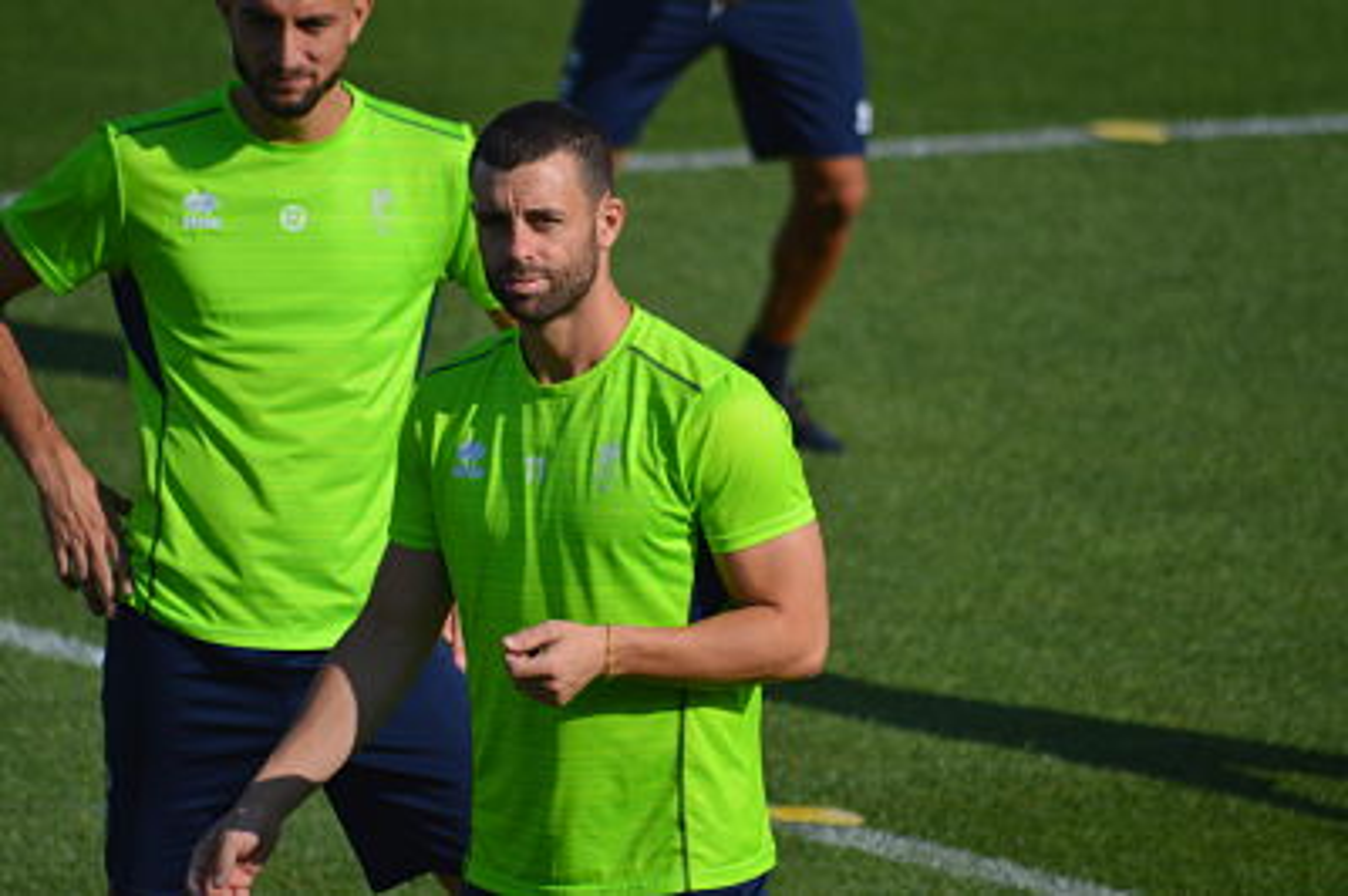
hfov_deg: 4.6
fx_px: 16836
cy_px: 448
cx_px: 674
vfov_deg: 3.0
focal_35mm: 450
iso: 320
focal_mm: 300
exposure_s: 1/2000
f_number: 5.6
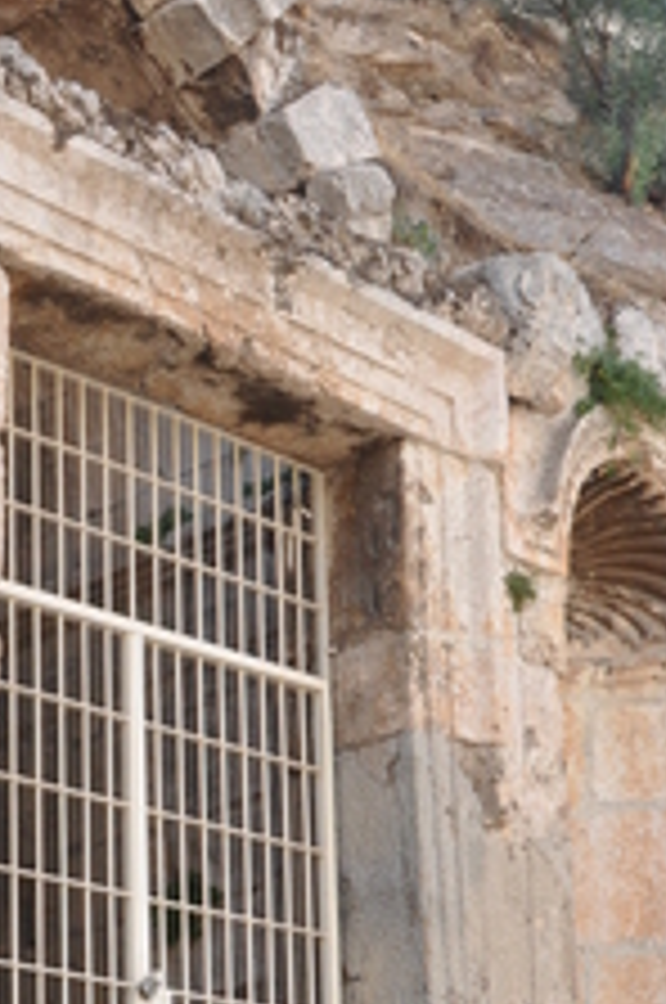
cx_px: 128
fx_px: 2227
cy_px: 1058
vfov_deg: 24.0
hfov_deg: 16.9
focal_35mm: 80
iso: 200
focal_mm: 18
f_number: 7.1
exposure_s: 1/200
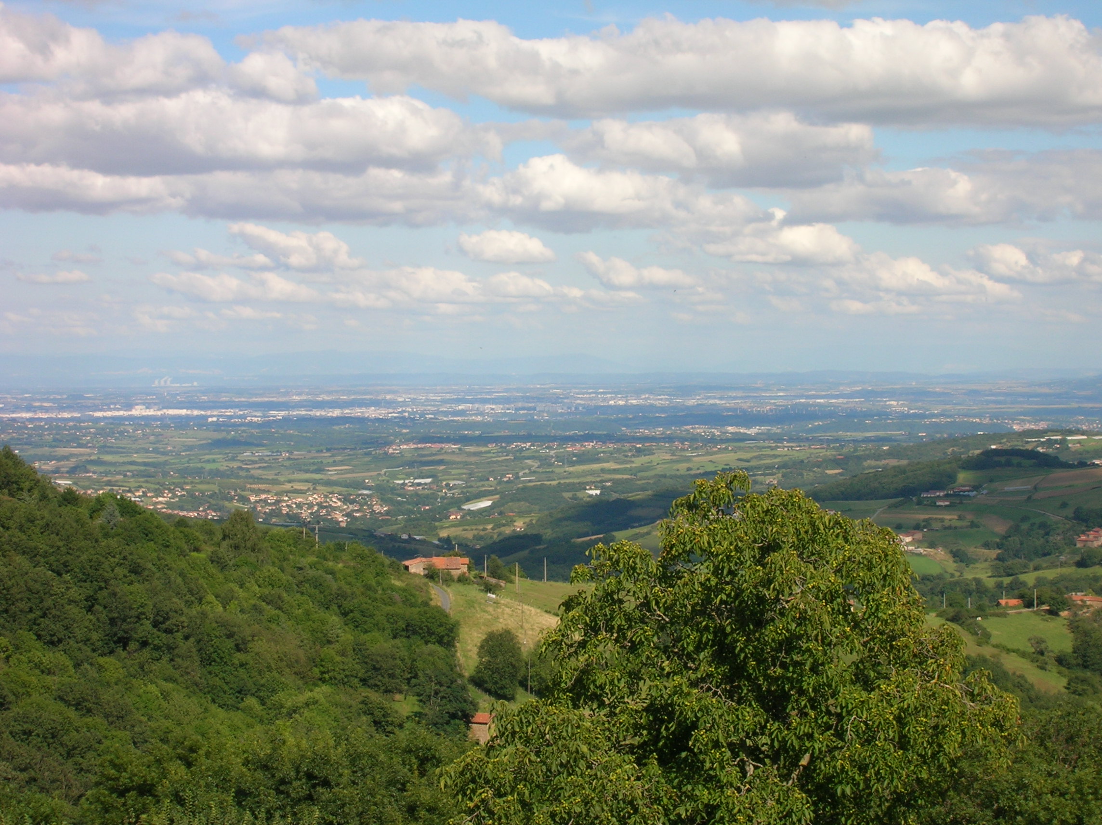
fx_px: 2481
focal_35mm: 78
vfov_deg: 18.9
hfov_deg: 25.0
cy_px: 412
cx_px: 551
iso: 50
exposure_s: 1/206
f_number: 6.9
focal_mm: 13
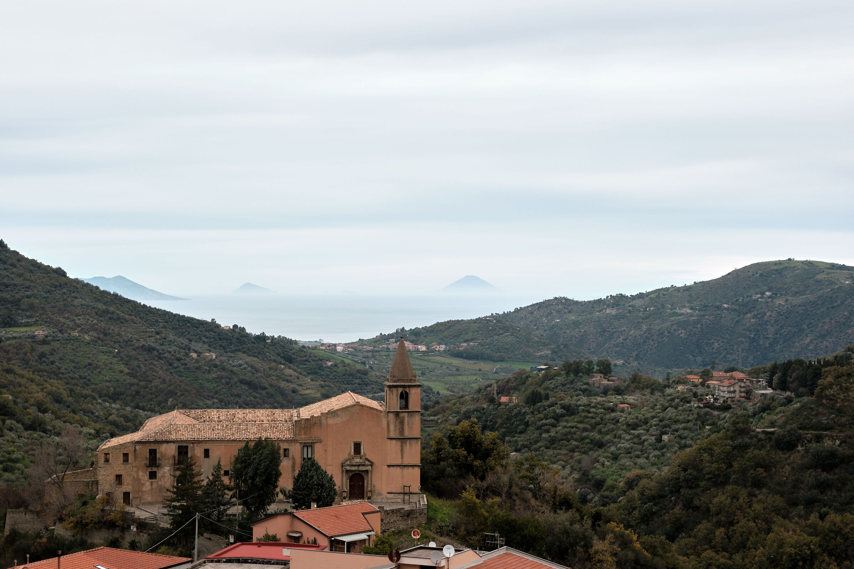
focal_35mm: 75
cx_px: 427
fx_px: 1779
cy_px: 284
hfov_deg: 27.0
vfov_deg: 18.2
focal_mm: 50
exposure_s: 1/125
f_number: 8
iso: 160
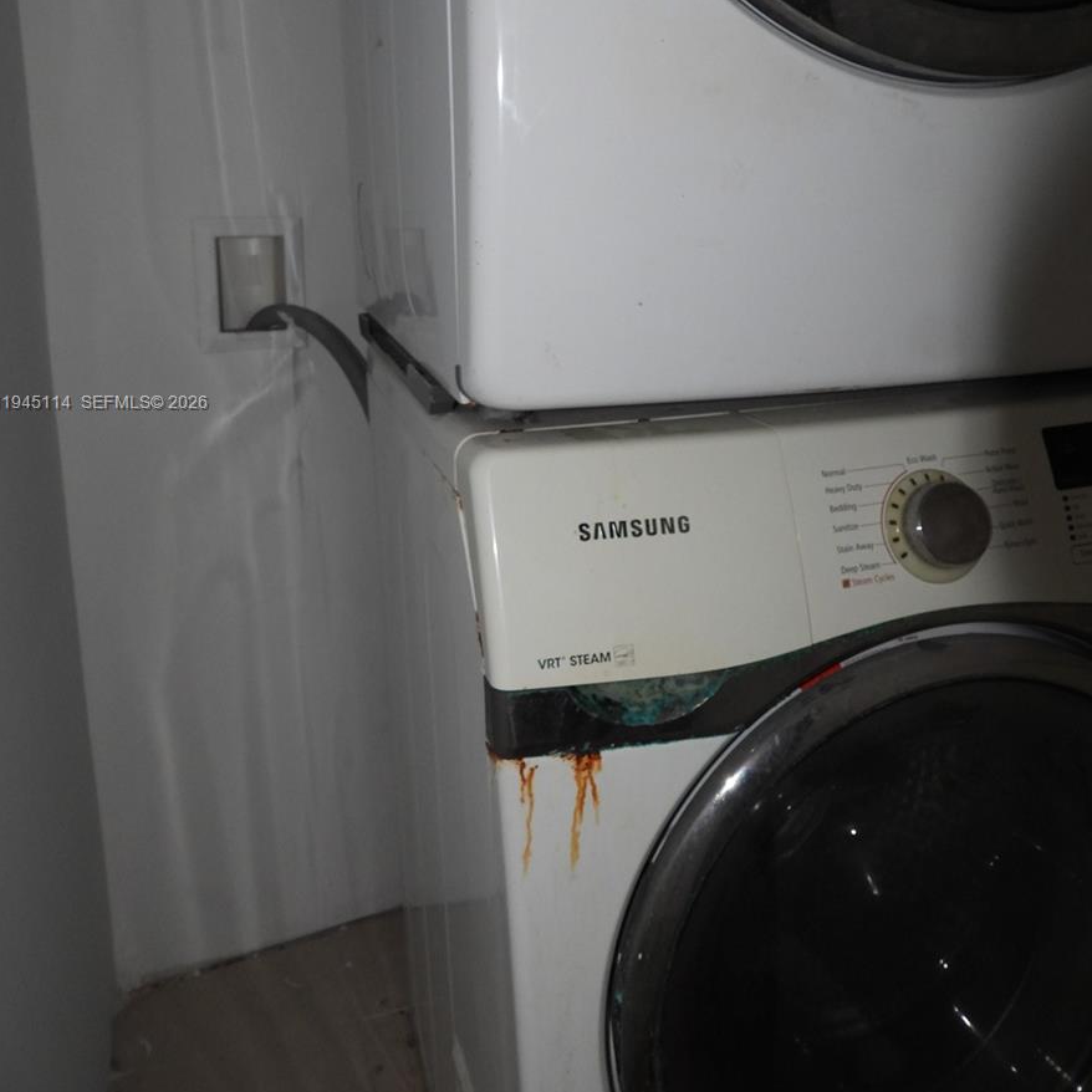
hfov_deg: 55.6
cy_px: 404
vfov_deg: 54.9
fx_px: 1035
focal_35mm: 29
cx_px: 537
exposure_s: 1/30
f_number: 2.8
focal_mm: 4.3
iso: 200
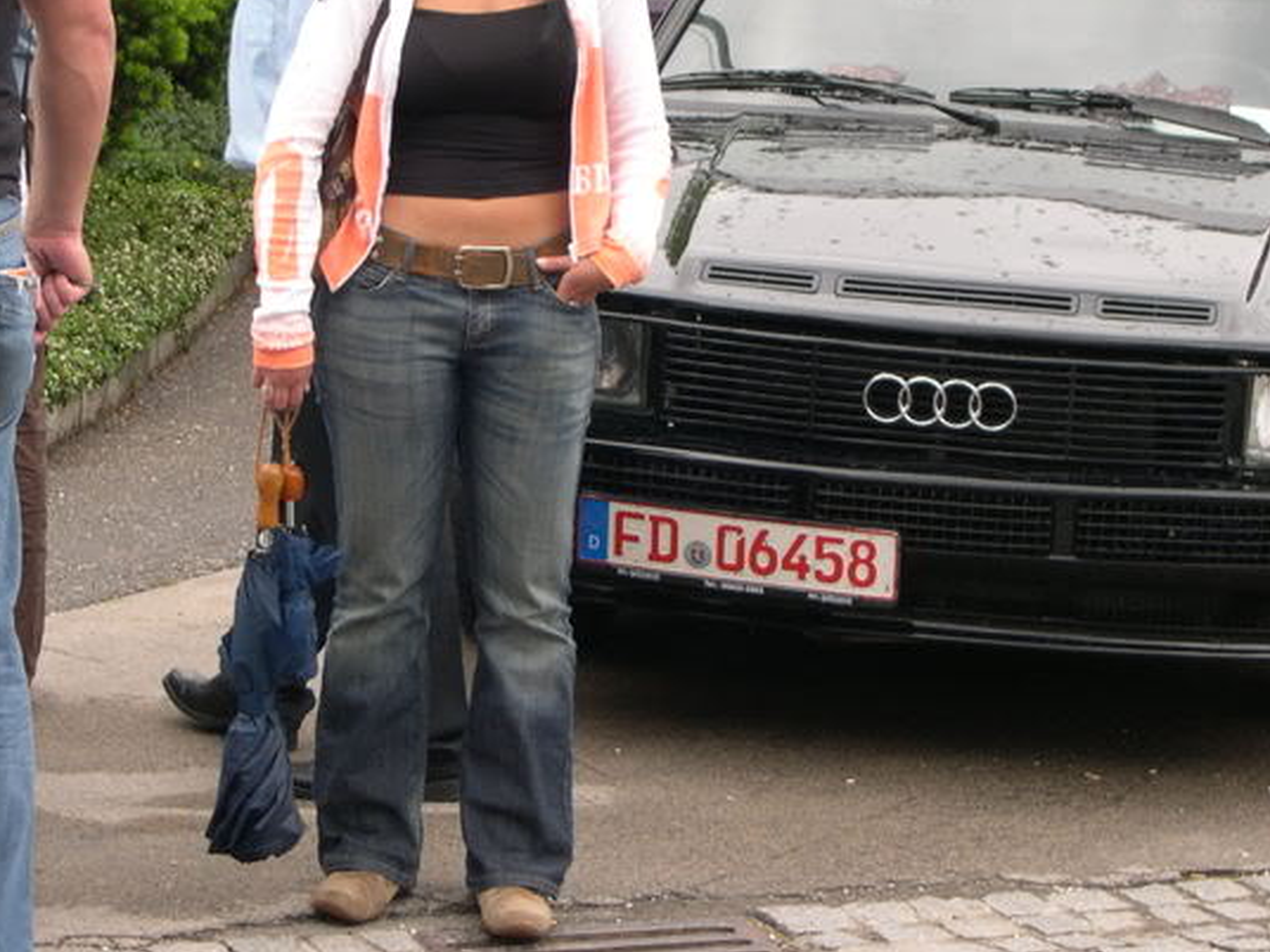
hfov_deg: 11.6
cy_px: 303
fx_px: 6237
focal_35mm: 170
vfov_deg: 8.7
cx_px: 519
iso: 100
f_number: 4.9
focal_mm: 24
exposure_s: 1/153
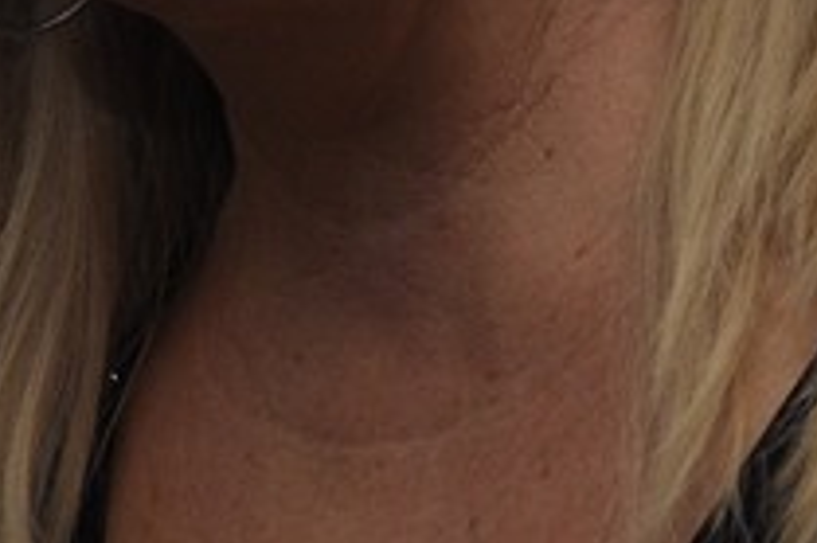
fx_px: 6508
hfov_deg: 7.1
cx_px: -141
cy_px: -344
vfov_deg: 4.7
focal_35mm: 287
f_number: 4.8
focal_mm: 40
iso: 400
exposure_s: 1/60
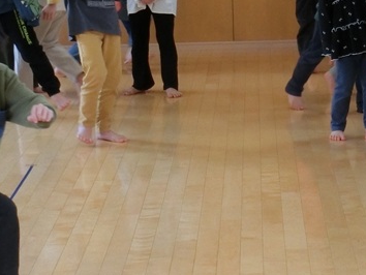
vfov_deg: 9.5
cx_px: 260
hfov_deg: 12.6
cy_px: 124
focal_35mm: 156
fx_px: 1651
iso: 400
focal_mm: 10.7
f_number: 5
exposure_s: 1/100
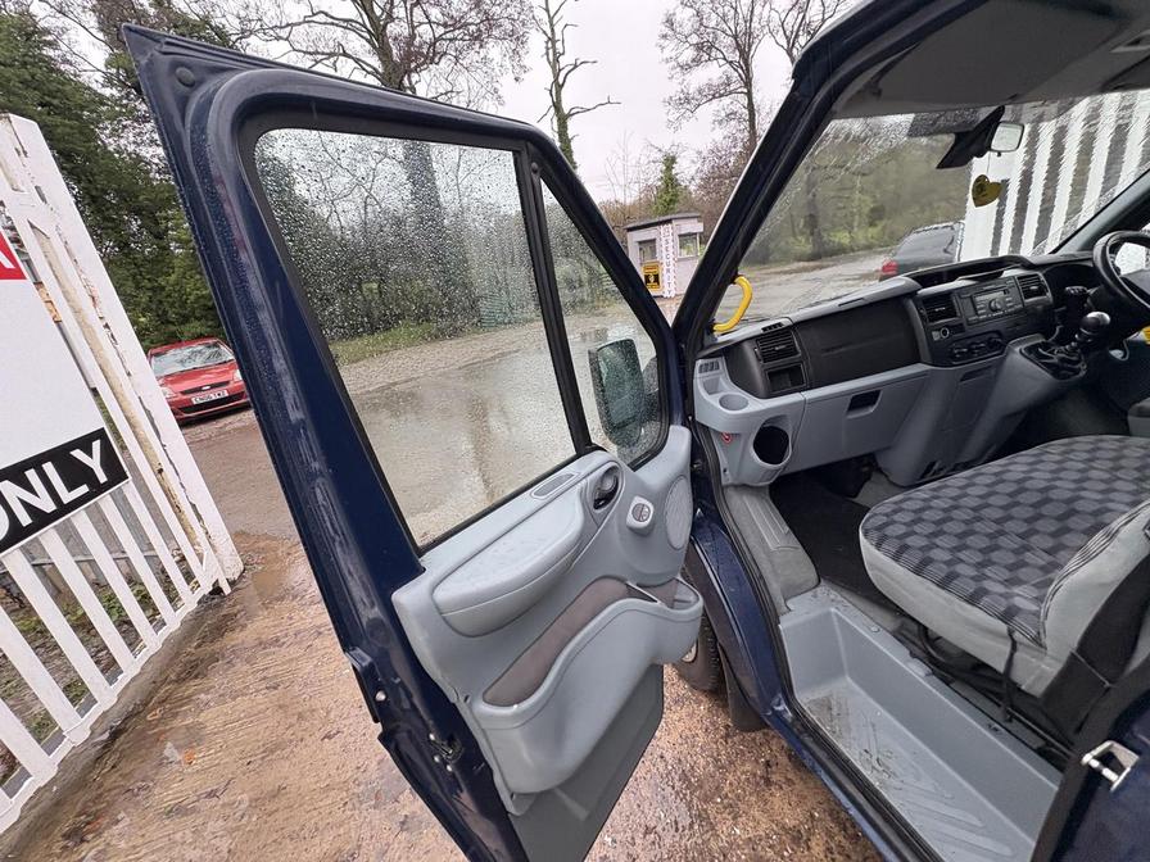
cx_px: 575
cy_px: 431
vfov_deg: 85.7
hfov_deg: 102.1
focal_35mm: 14
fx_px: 465
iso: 200
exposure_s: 1/99
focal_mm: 2.22
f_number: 2.2
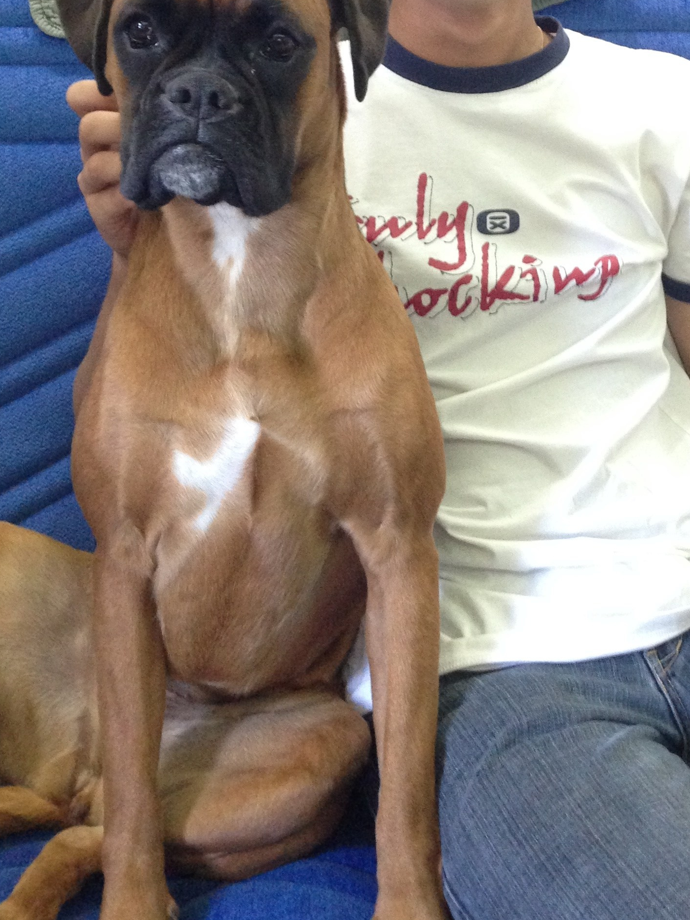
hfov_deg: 25.4
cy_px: 174
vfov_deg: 32.8
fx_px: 1515
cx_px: 496
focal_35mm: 57
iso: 320
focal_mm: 4.12
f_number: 2.4
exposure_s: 1/20
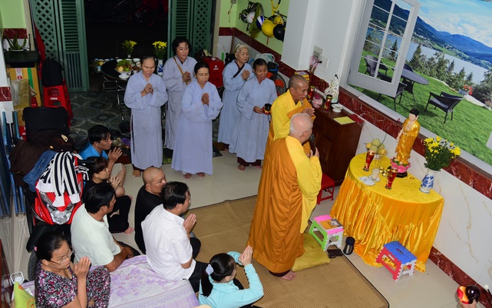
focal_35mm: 31
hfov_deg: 61.2
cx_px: 246
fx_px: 416
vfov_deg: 40.6
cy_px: 147
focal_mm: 30
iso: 320
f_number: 4
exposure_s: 1/60
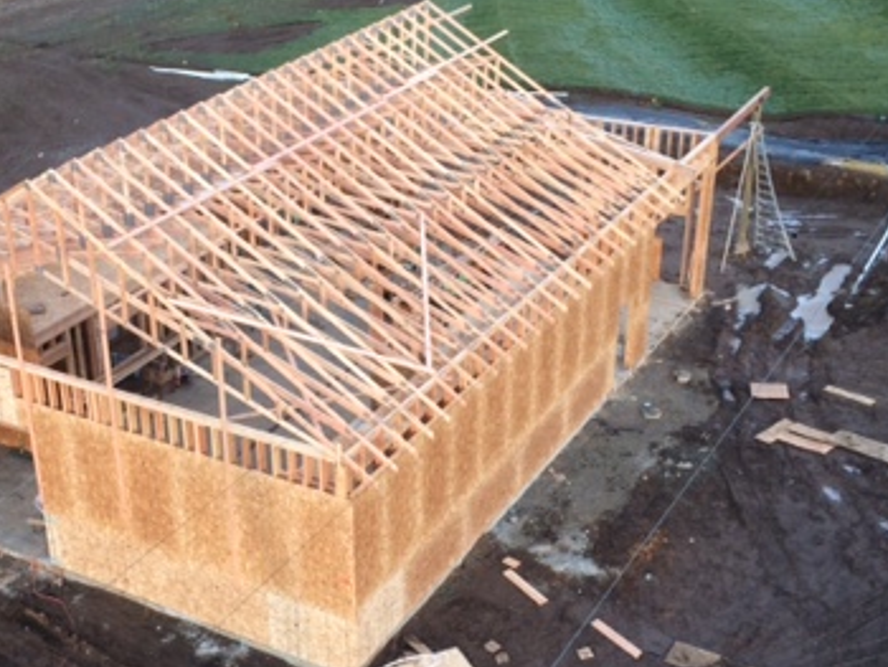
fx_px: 1361
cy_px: 388
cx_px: 310
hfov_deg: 35.9
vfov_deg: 27.5
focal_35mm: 53
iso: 64
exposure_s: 1/120
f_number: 2.2
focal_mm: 4.15
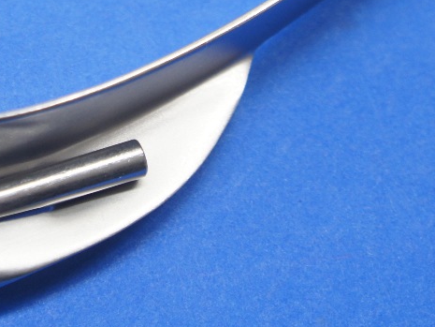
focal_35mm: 144
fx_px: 1806
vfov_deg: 10.3
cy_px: 10
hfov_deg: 13.3
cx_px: -119
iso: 250
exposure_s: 1/50
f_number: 4
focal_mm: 29
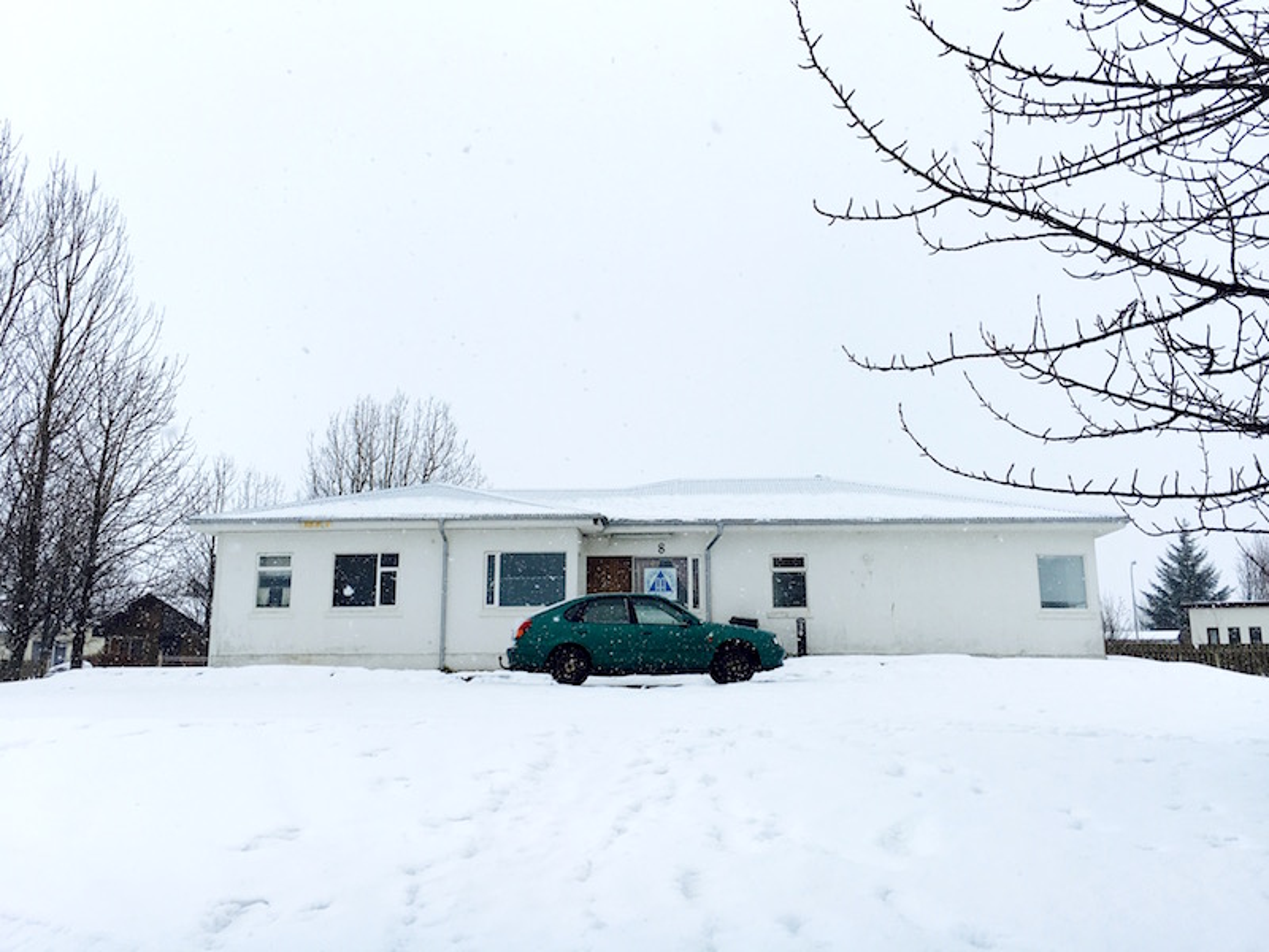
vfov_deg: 48.2
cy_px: 476
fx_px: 1063
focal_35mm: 29
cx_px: 634
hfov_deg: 61.7
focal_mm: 4.15
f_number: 2.2
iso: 25
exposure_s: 1/693
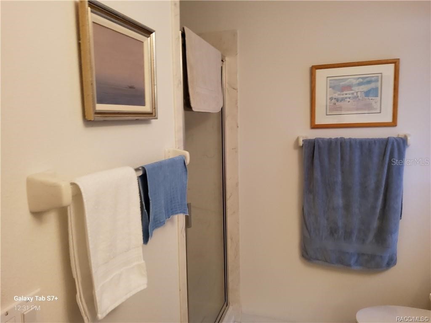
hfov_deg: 67.3
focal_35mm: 26
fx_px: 324
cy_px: 162
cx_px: 216
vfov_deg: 53.1
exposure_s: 1/40
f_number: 2
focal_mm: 3.08
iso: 320
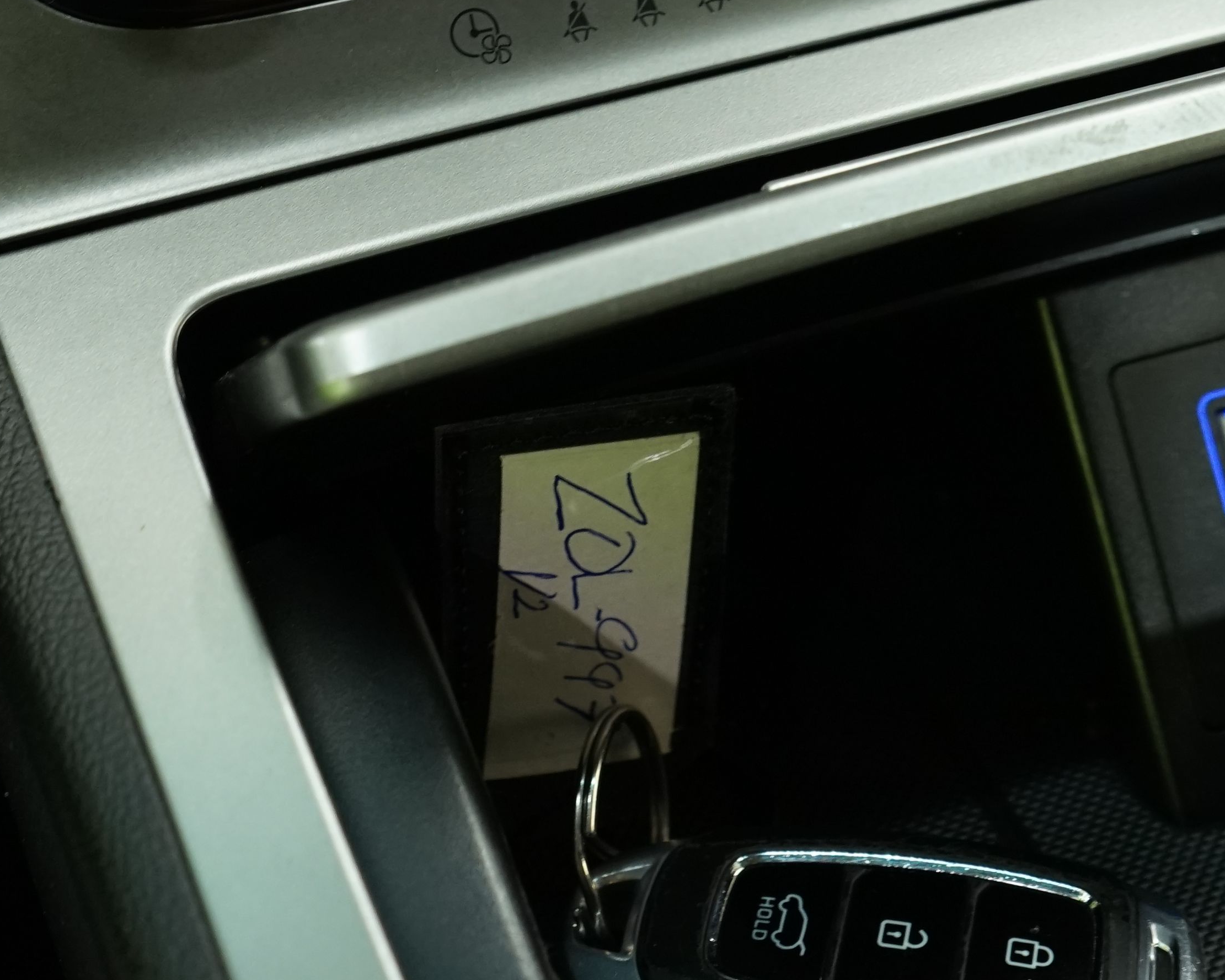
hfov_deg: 26.8
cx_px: 597
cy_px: -75
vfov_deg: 20.6
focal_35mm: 71
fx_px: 2574
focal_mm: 28
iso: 1250
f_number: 5
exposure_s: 1/13
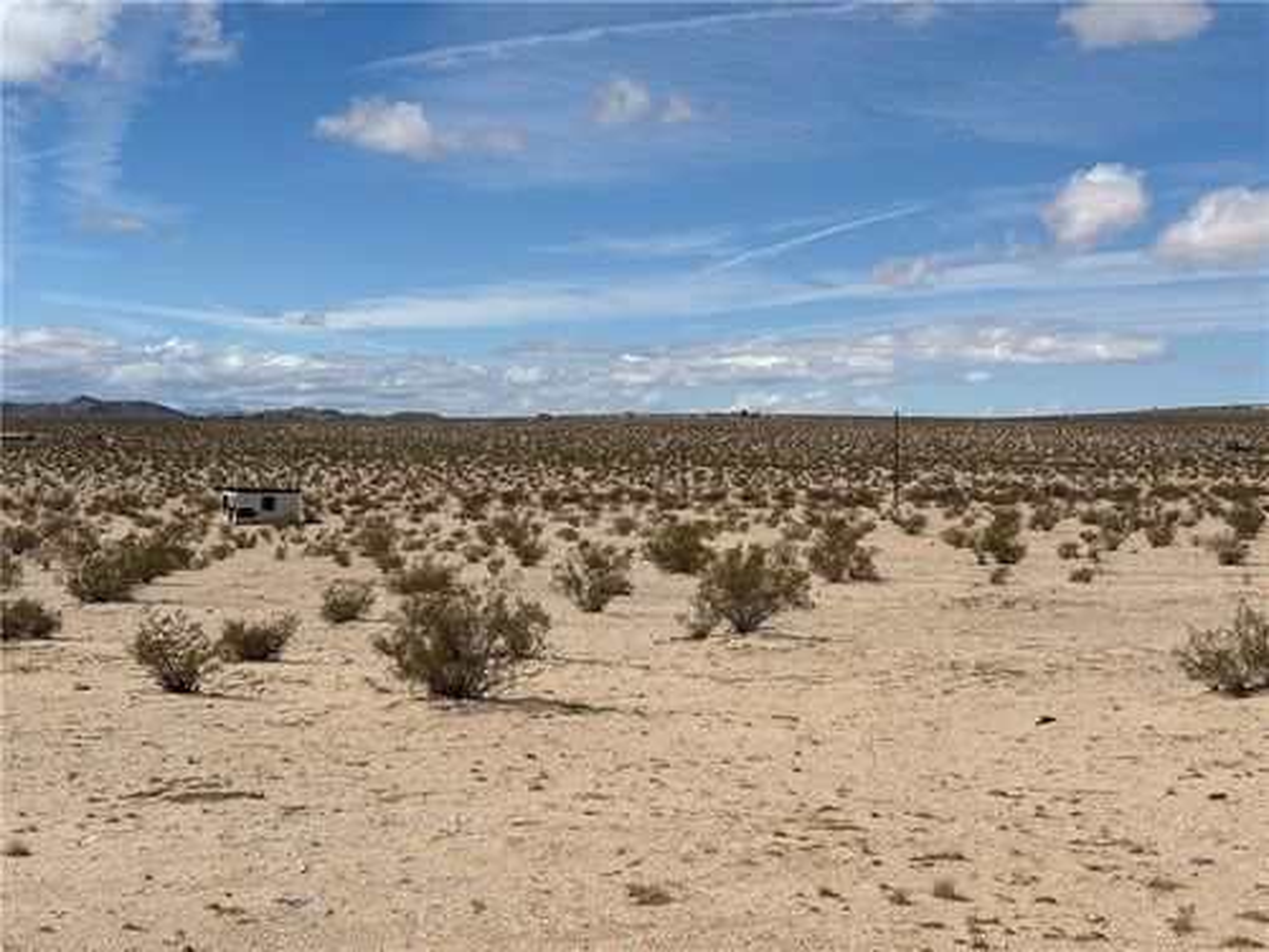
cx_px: 634
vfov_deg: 28.0
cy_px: 476
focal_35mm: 52
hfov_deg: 36.8
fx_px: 1906
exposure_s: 1/7194
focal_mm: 5.96
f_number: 1.6
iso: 40
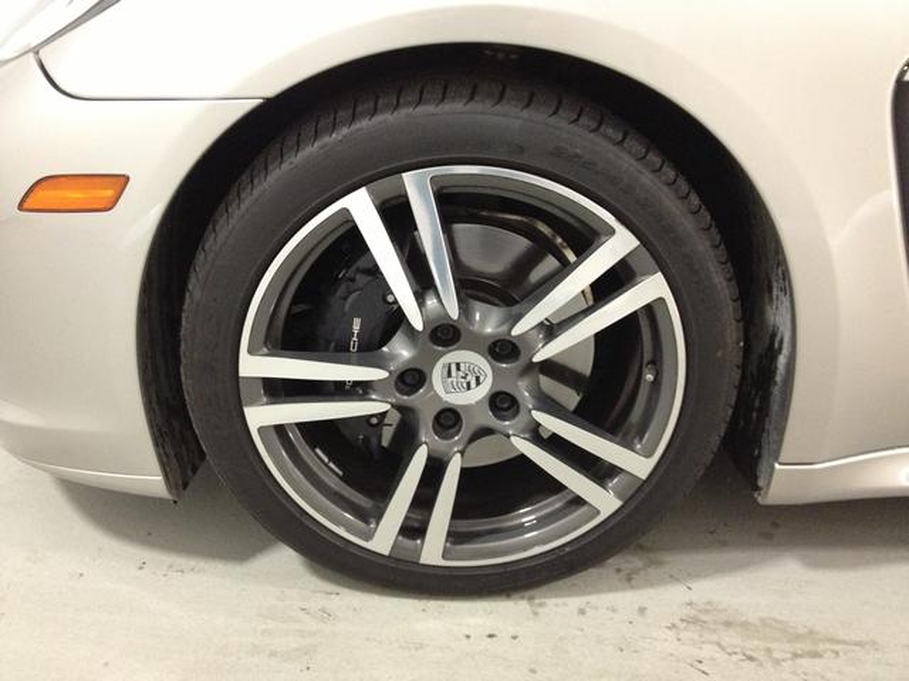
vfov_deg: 40.7
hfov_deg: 52.6
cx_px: 454
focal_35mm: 35
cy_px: 340
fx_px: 919
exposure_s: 1/20
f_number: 2.4
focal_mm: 4.28
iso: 400
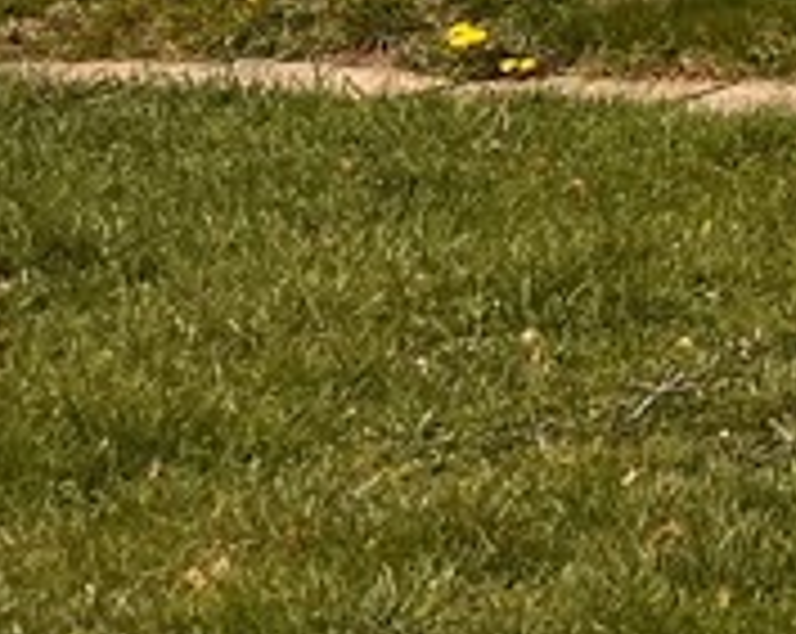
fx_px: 3457
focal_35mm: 147
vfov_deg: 9.2
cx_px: 2226
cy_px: -976
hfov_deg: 10.3
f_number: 1.5
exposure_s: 1/6993
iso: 50
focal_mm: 5.7
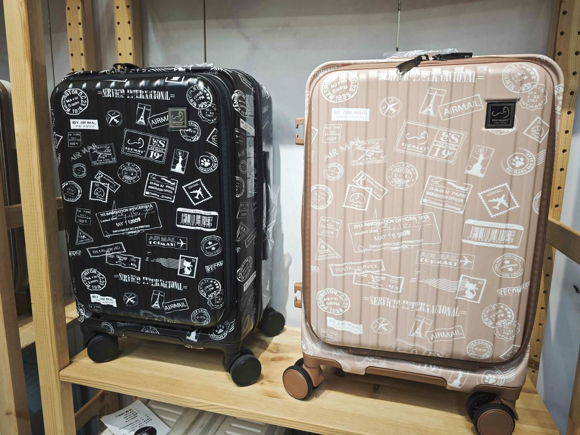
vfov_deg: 58.9
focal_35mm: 23
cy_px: 218
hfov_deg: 73.9
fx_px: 385
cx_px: 290
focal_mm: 8.72
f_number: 2
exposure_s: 1/120
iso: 400
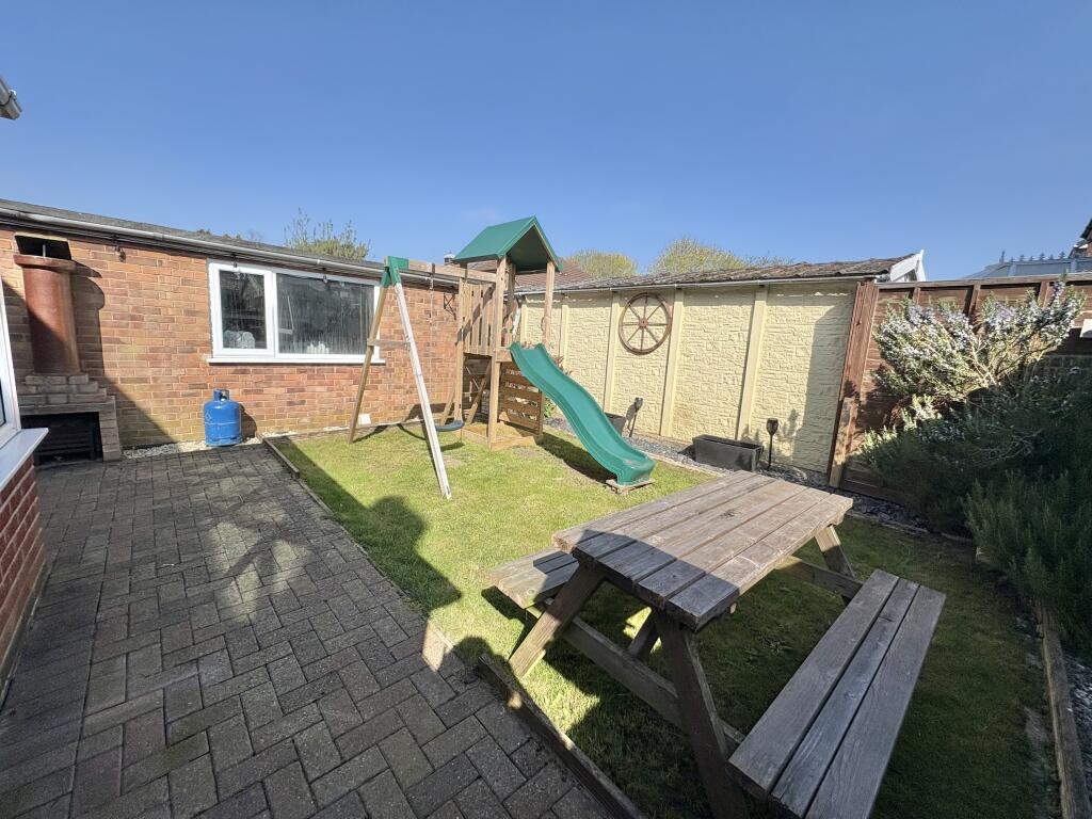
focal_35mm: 14
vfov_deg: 85.7
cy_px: 410
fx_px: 442
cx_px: 546
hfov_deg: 102.1
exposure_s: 1/2342
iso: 50
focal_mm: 2.22
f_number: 2.2
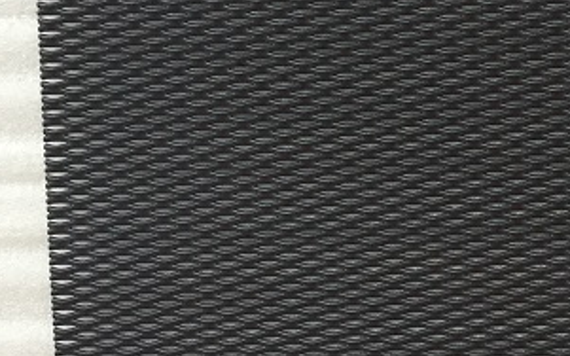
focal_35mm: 102
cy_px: 341
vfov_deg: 12.7
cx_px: 682
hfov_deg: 19.2
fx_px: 1584
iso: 40
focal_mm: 4.15
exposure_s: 1/50
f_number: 2.2
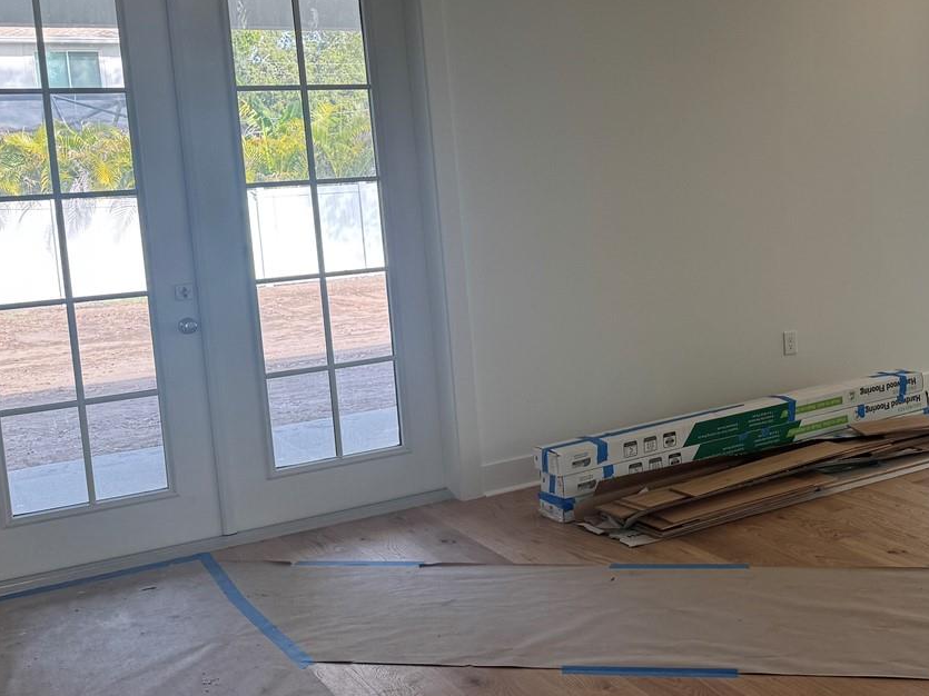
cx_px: 851
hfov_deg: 38.2
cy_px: 269
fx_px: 1234
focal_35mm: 46
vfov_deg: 31.4
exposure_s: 1/241
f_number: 1.78
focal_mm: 6.76
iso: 64
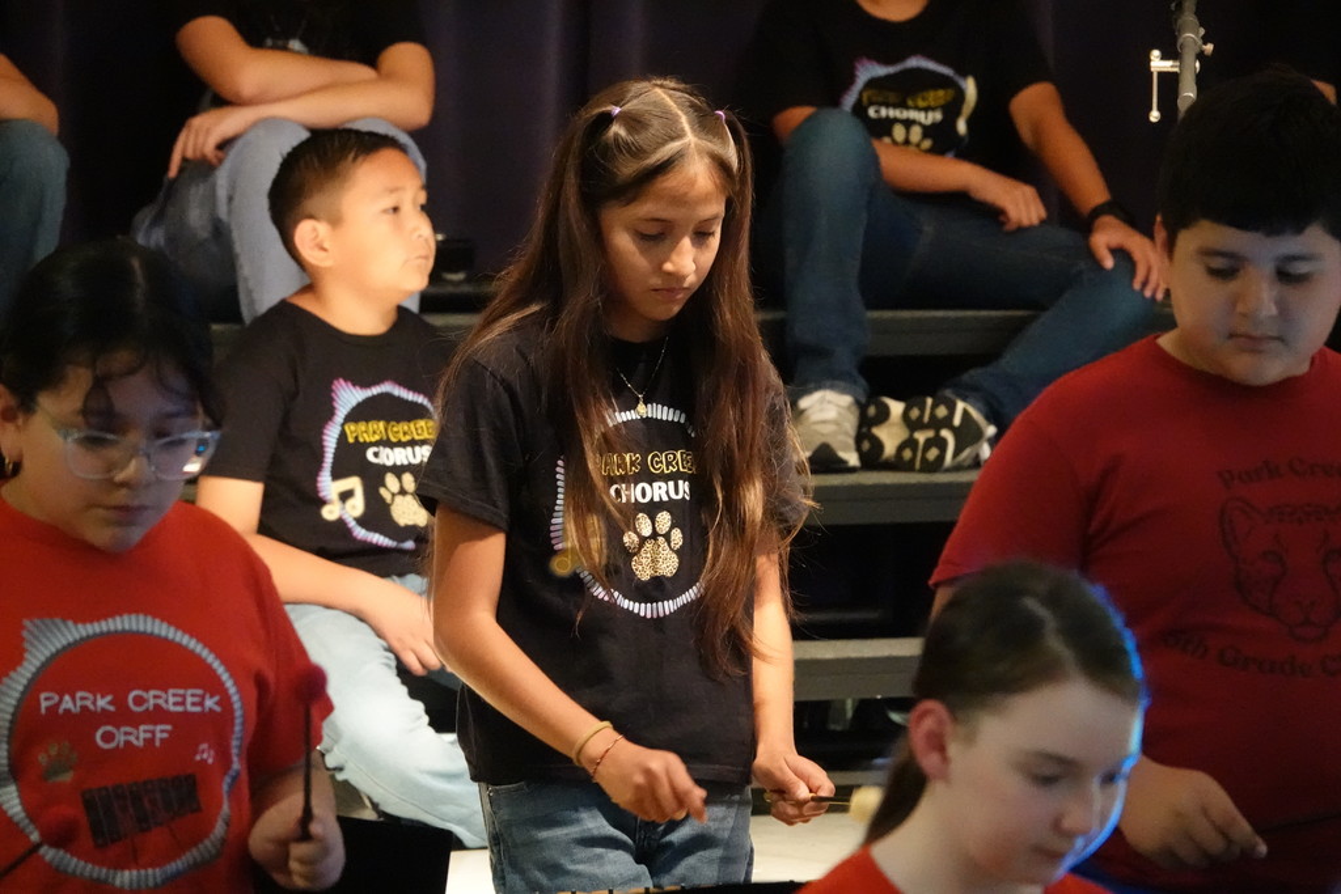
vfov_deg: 4.8
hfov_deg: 7.1
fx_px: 10766
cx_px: 670
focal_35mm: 289
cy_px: 447
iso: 6400
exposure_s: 1/60
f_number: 4
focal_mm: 105.83
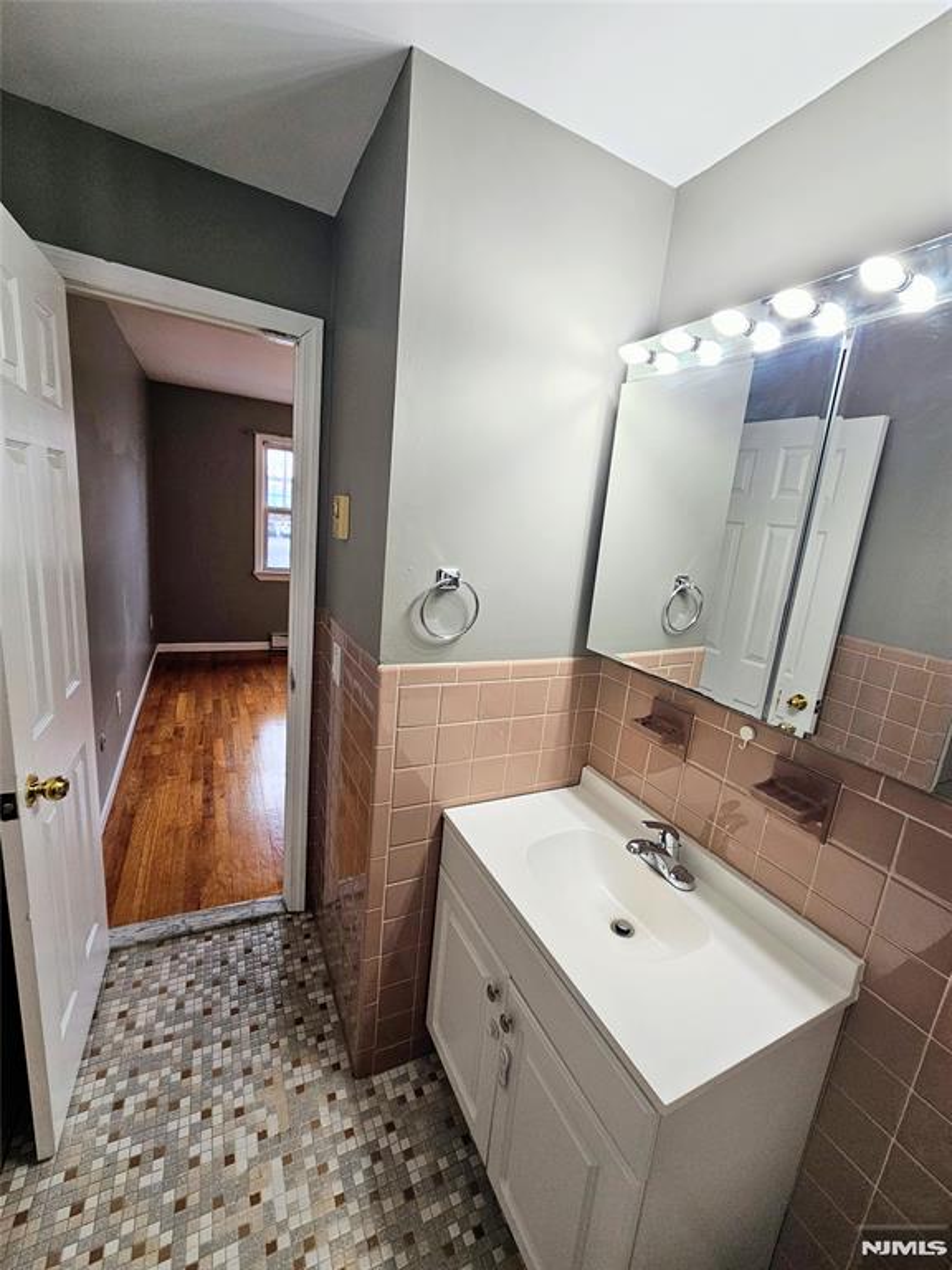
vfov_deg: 106.2
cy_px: 635
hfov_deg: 89.9
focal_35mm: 13
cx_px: 476
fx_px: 477
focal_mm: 2.2
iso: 80
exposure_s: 1/120
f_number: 2.2
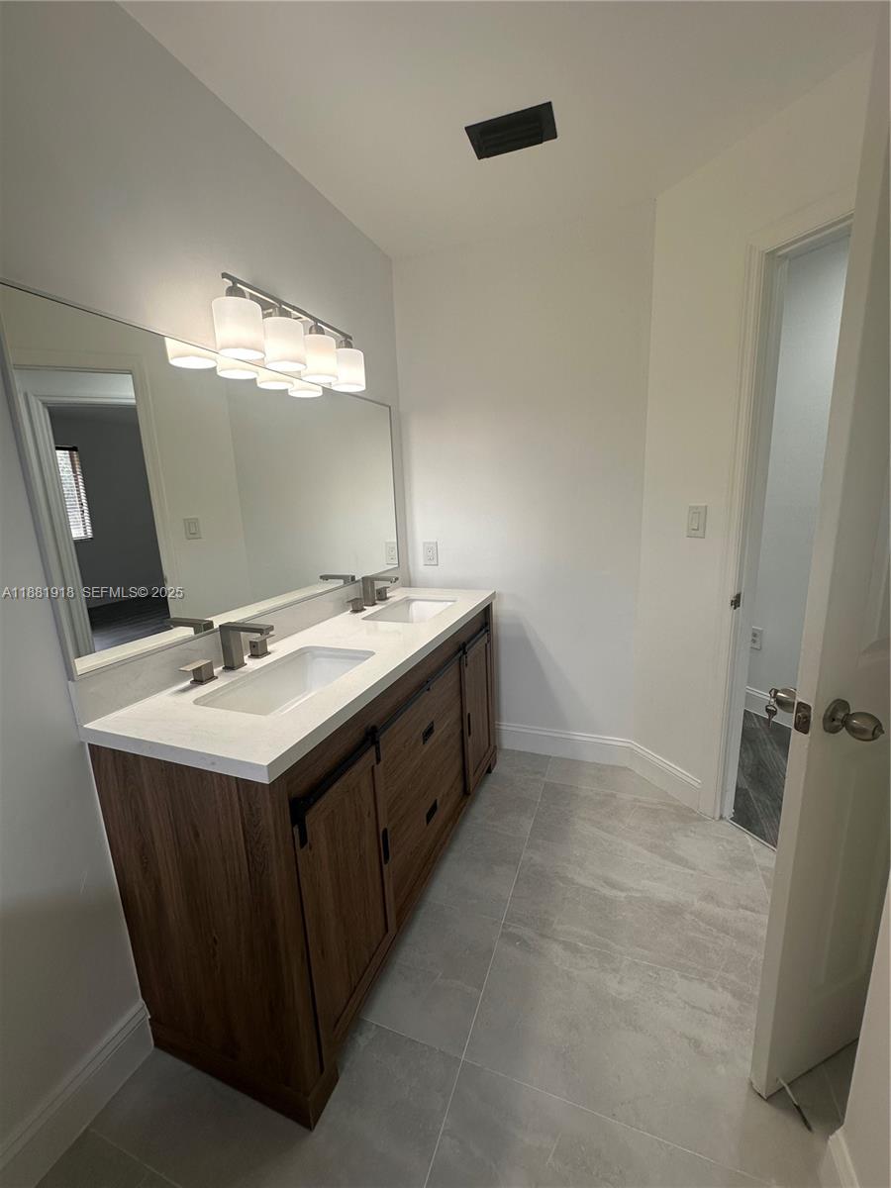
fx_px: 480
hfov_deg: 85.7
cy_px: 594
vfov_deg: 102.1
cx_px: 446
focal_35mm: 14
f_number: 2.2
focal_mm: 2.22
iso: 50
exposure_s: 1/120
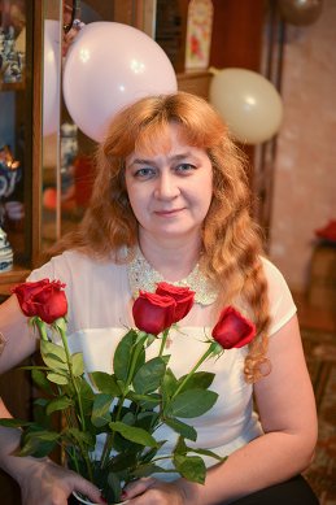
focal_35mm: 52
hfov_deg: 25.7
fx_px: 736
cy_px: 252
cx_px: 168
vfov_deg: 37.9
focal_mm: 35
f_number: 1.8
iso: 450
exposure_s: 1/60
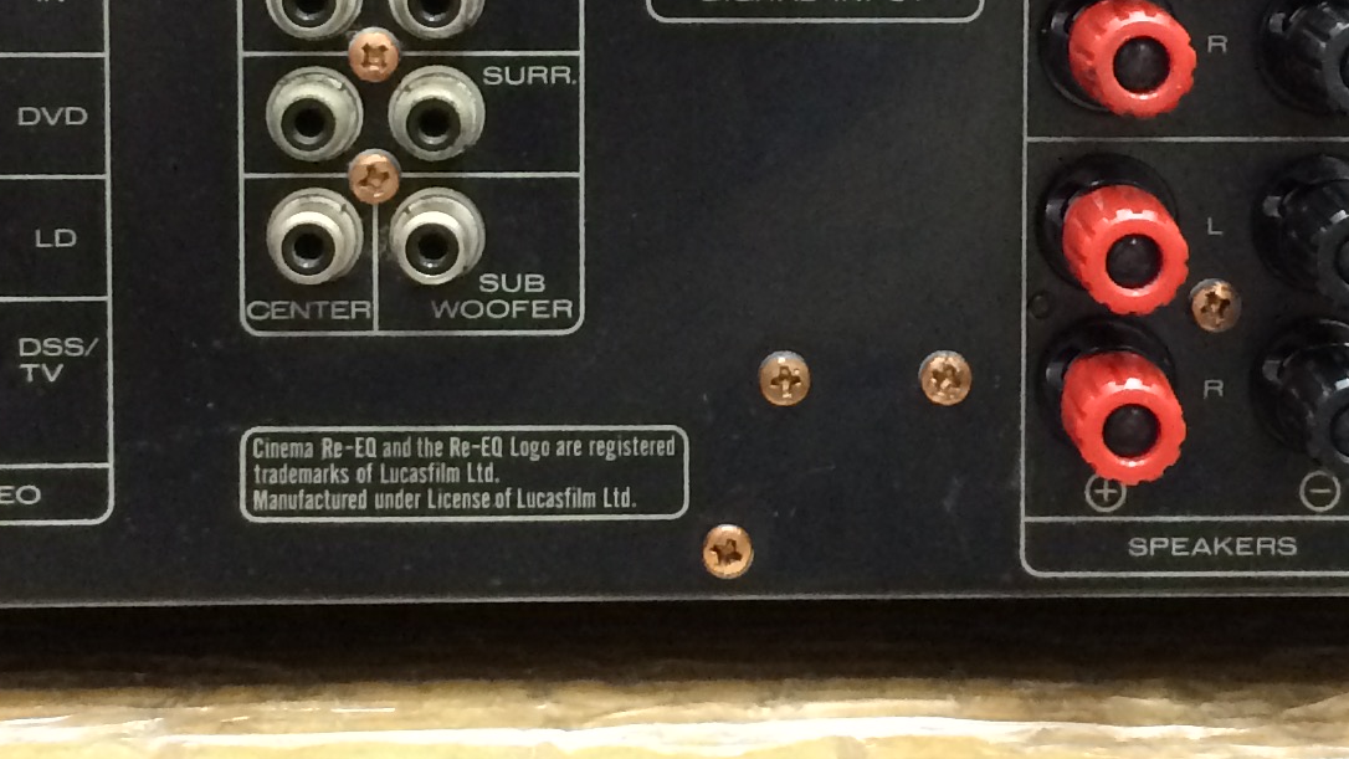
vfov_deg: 12.5
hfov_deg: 22.4
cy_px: -118
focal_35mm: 95
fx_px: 3398
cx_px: 756
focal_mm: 4.15
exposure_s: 1/20
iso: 320
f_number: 2.2
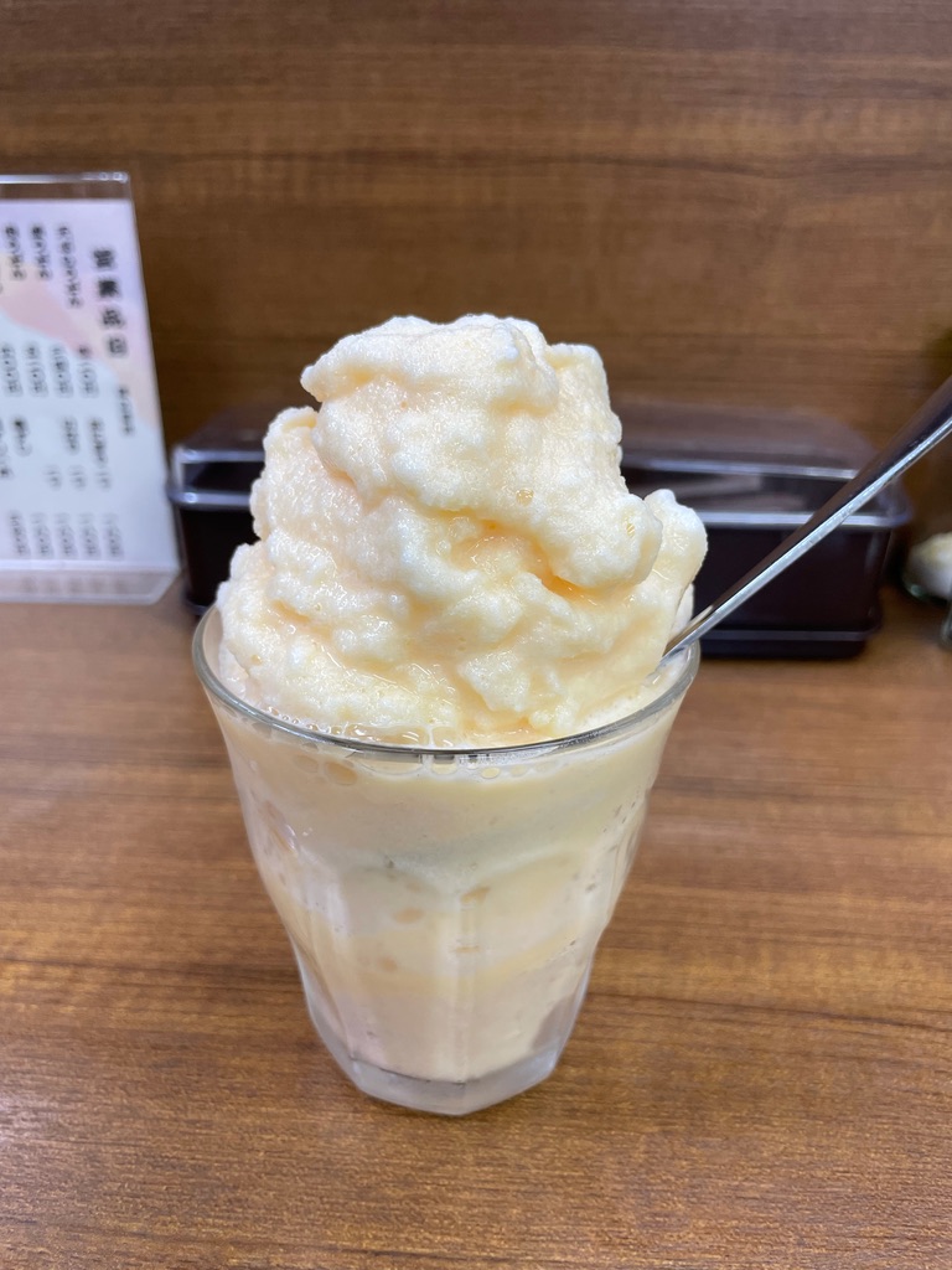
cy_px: 635
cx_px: 476
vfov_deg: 67.3
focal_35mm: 26
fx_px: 953
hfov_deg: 53.1
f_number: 1.6
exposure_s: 1/60
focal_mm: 4.2
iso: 80
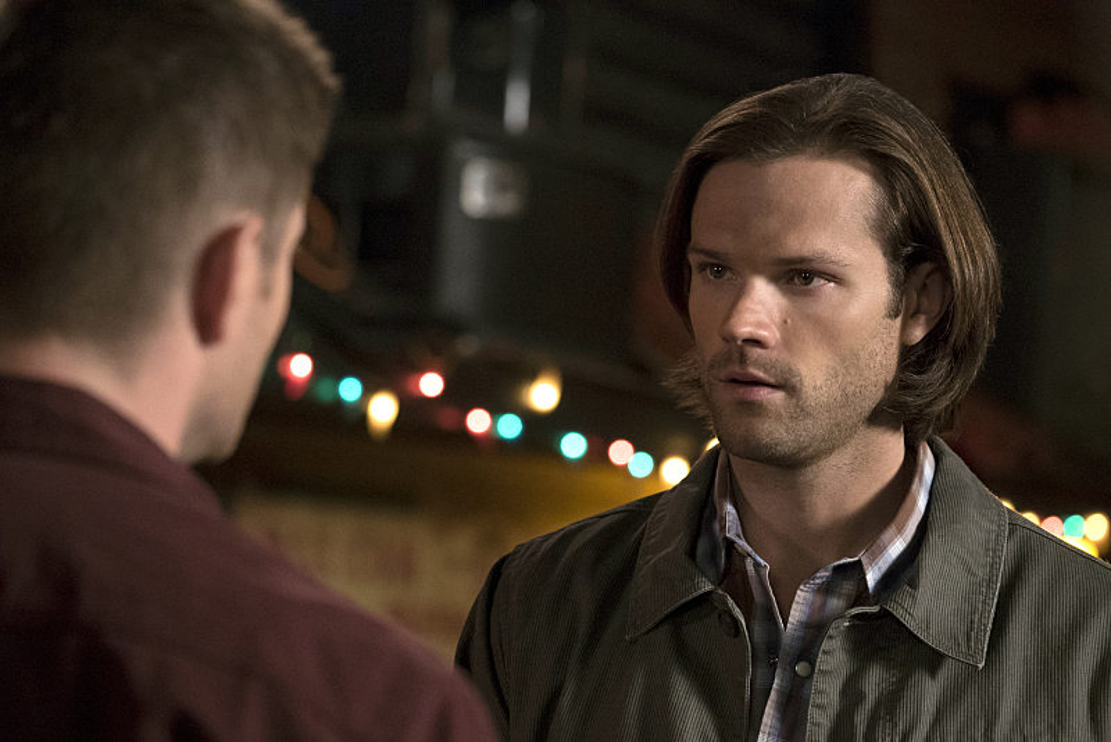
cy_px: 371
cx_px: 556
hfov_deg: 17.6
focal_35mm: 116
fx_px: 3581
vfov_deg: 11.8
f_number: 4
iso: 8000
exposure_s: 1/250
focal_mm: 116
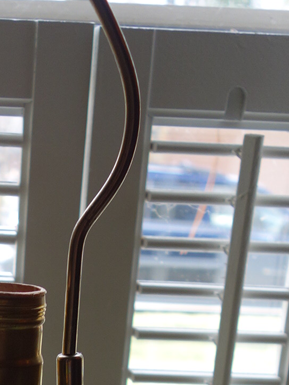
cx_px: -30
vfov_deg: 16.9
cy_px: 621
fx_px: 1135
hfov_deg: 14.2
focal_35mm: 102
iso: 125
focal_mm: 10.4
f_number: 3.2
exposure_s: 1/100
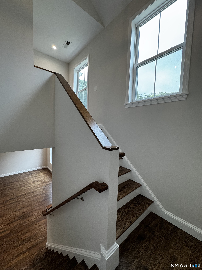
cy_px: 135
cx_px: 101
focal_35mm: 14
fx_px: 109
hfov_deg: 85.7
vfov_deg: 102.1
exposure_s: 1/120
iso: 125
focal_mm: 2.22
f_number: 2.2
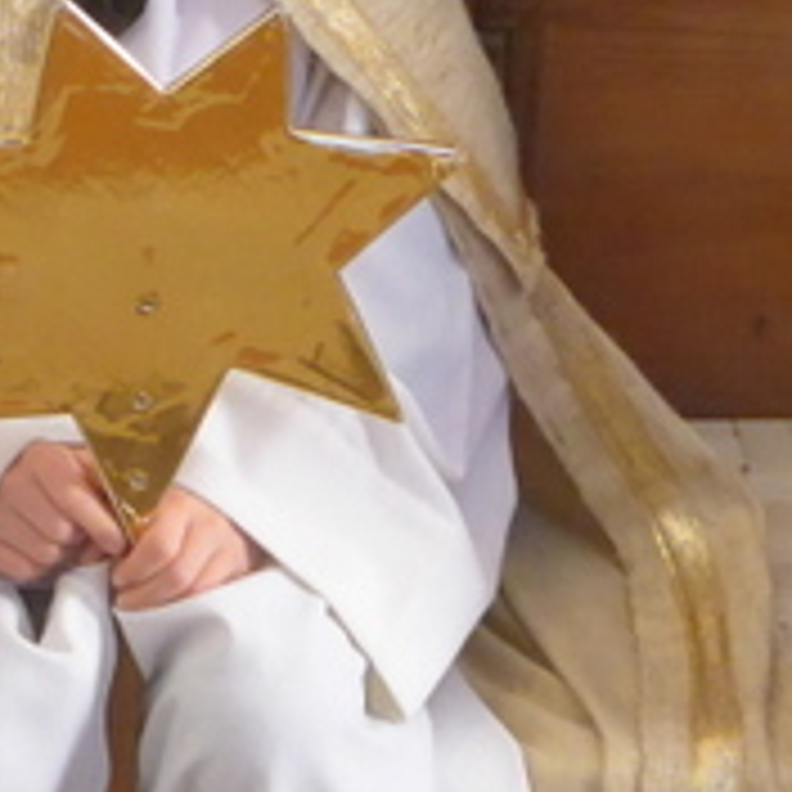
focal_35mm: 209
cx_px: -320
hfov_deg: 8.2
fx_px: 5410
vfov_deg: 8.4
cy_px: 310
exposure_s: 1/125
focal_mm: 10.7
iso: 800
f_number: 3.3
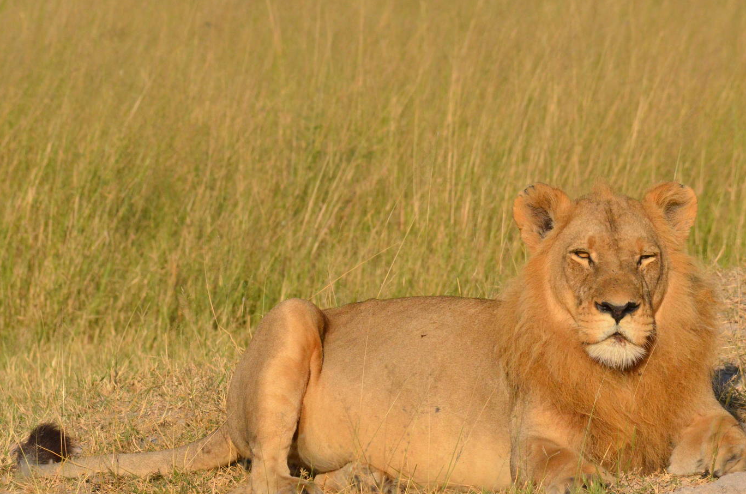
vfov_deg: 2.2
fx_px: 12697
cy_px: 281
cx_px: 386
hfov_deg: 3.4
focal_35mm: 614
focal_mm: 350
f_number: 14
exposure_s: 1/3200
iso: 2500
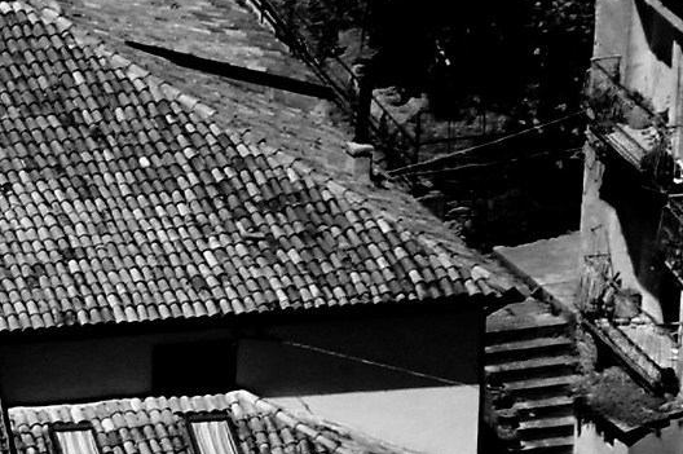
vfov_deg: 3.0
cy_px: 570
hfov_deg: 4.4
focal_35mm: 464
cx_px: -818
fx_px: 8795
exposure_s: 1/250
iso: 200
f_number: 16
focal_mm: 68
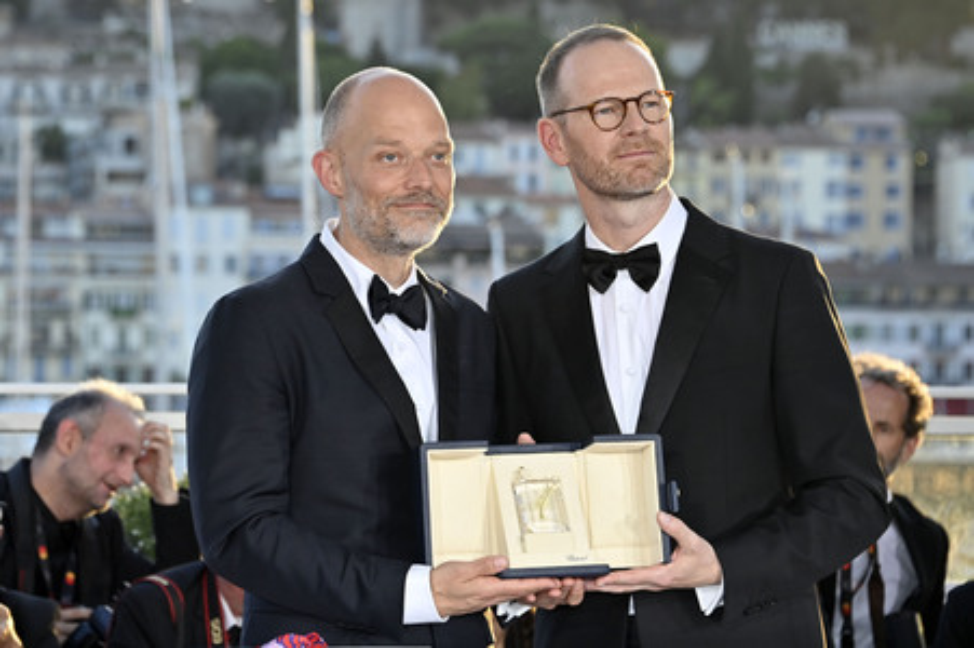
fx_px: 4055
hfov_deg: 13.7
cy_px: 324
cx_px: 487
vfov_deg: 9.1
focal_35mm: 150
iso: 800
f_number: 6.3
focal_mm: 150
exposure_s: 1/250
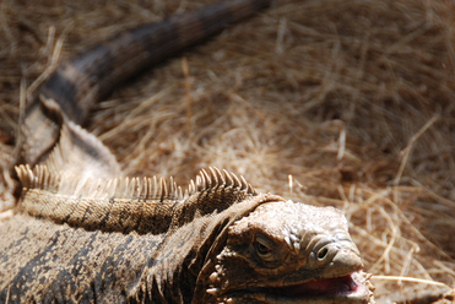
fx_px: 4655
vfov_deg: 3.7
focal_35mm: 368
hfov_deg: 5.6
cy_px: 208
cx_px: 202
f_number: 5.6
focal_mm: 130
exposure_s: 1/160
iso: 100
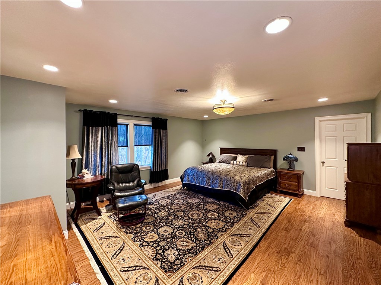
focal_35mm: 14
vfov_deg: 85.7
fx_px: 154
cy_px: 142
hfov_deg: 102.1
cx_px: 190
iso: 640
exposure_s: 1/60
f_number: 2.2
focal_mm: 2.22
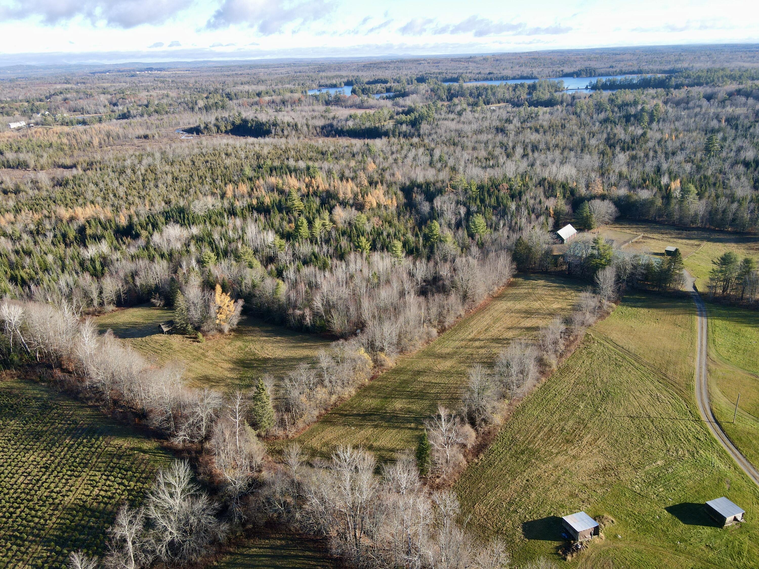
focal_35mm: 24
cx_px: 380
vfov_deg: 56.8
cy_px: 284
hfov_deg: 71.6
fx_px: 526
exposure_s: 1/240
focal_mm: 4.5
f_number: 2.8
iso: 100
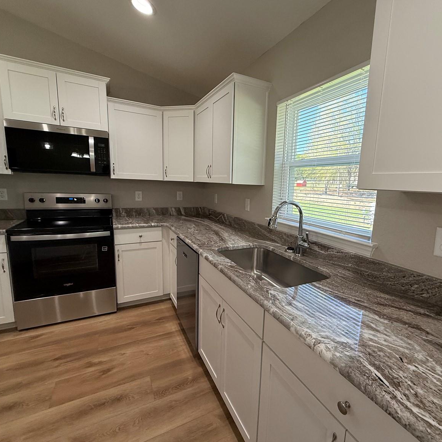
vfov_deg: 84.0
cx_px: 250
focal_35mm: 17
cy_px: 221
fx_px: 246
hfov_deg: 83.5
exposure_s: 1/120
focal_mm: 2.22
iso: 160
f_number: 2.2
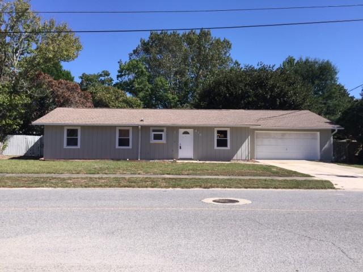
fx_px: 304
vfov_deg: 48.2
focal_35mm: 29
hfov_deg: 61.7
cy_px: 136
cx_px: 182
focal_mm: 4.15
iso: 32
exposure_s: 1/1799
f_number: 2.2
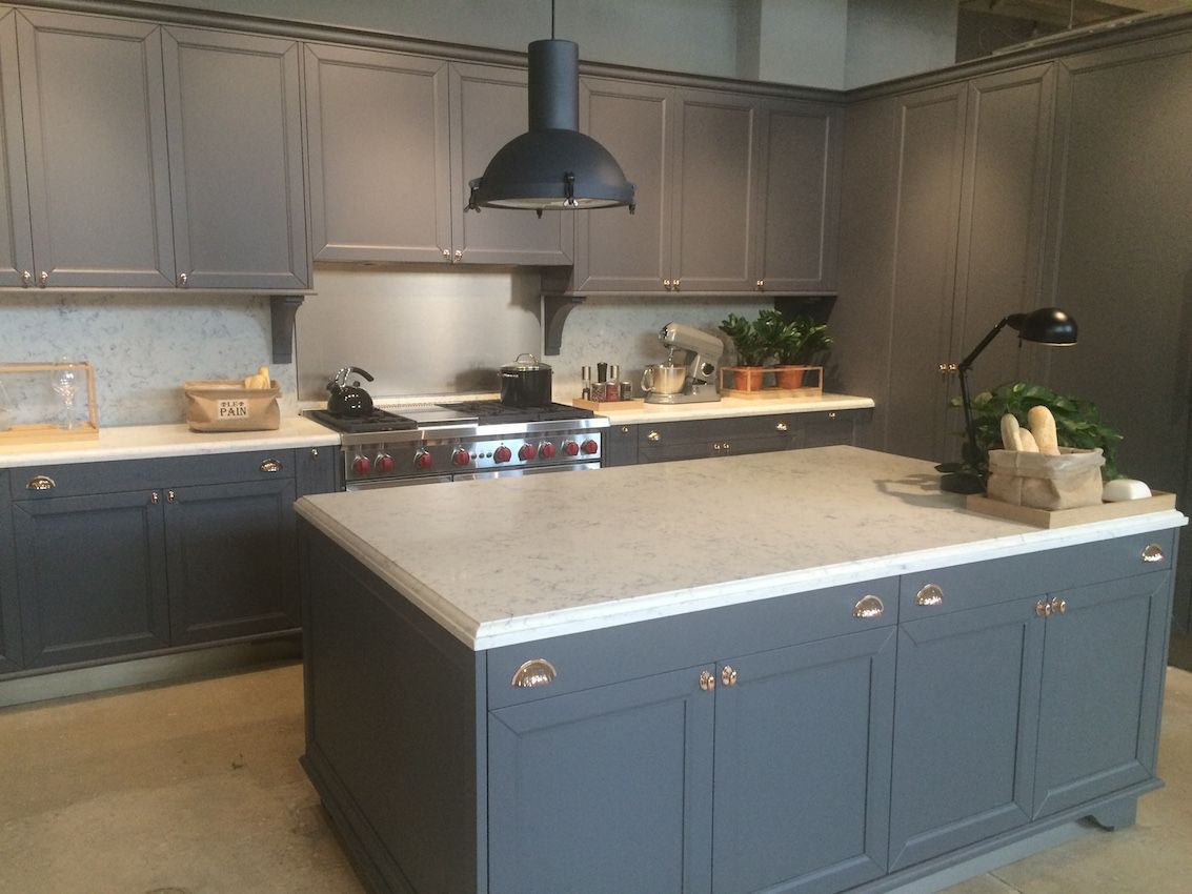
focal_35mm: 29
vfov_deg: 48.2
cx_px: 596
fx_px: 999
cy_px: 447
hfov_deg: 61.7
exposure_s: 1/30
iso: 64
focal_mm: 4.15
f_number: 2.2
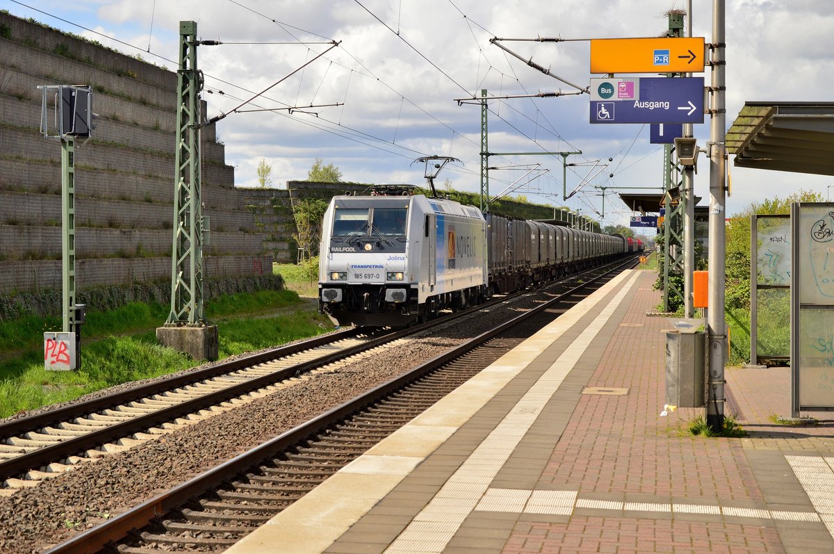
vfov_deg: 21.5
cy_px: 277
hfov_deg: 31.9
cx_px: 417
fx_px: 1458
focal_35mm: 63
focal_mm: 42
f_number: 7.1
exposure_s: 1/640
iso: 200
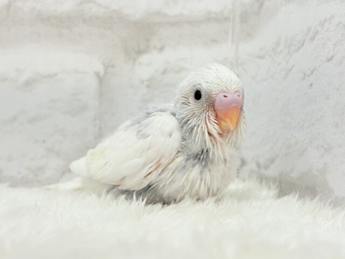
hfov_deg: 36.8
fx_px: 518
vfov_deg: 28.0
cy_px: 130
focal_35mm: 52
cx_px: 172
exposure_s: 1/100
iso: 64
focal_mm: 5.96
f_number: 1.6
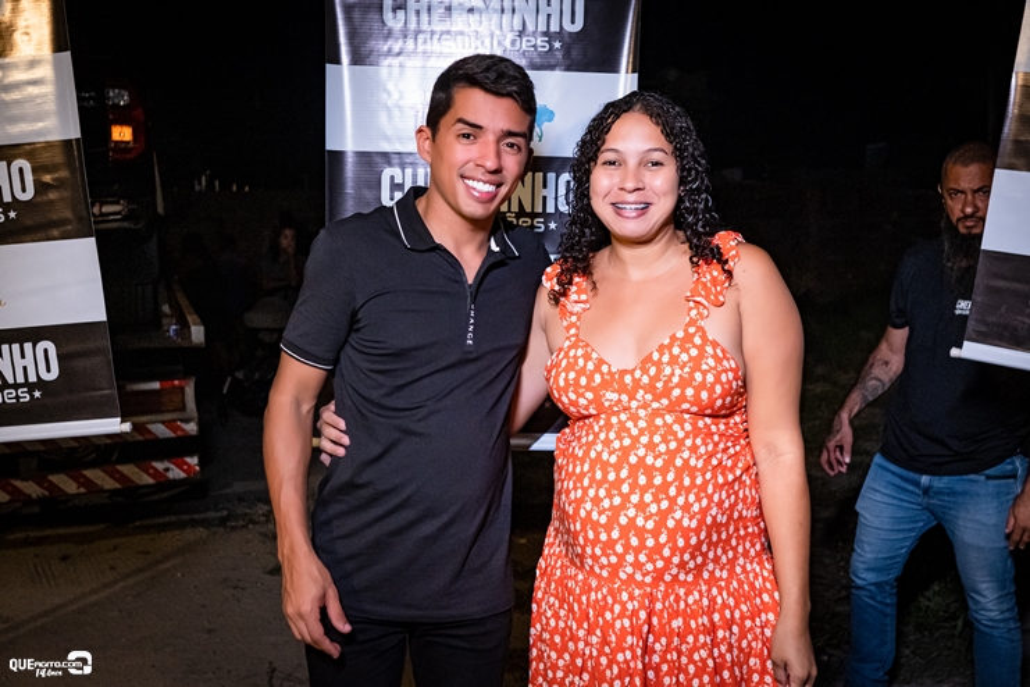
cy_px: 344
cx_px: 515
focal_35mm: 36
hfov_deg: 53.1
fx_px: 1030
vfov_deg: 36.9
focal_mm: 24
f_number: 2.8
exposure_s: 1/400
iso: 2500
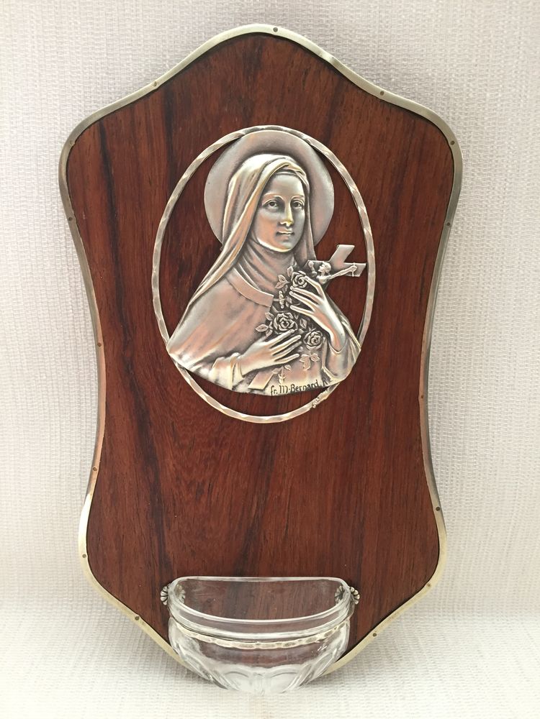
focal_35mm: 29
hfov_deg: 48.2
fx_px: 603
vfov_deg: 61.7
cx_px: 270
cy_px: 360
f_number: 2.2
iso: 160
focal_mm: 4.15
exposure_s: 1/33
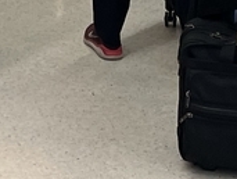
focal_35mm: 182
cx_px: 64
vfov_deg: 7.3
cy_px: -339
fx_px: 1249
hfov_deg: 10.8
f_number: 1.6
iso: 80
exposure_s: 1/60
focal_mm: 4.2
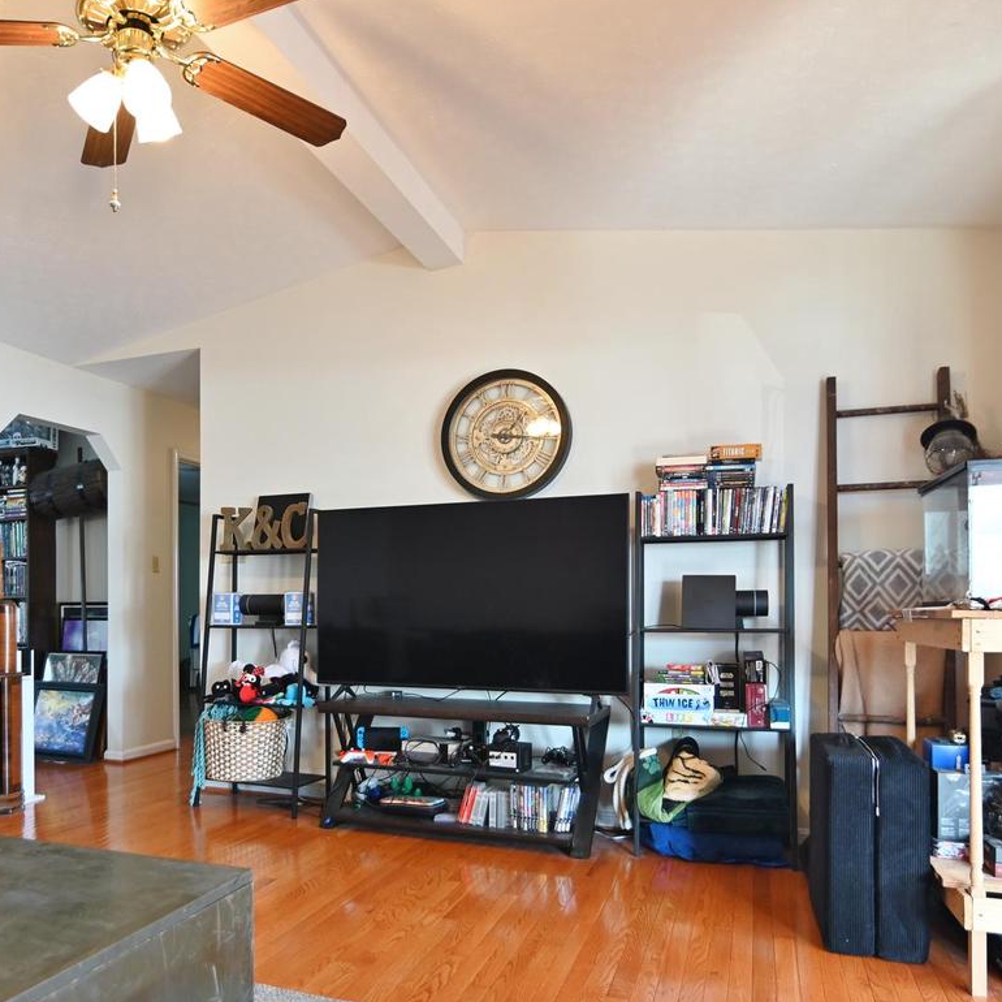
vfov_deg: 58.5
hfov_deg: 58.1
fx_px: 884
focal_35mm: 27
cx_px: 360
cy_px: 608
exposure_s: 1/125
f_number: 2.8
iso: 560
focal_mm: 17
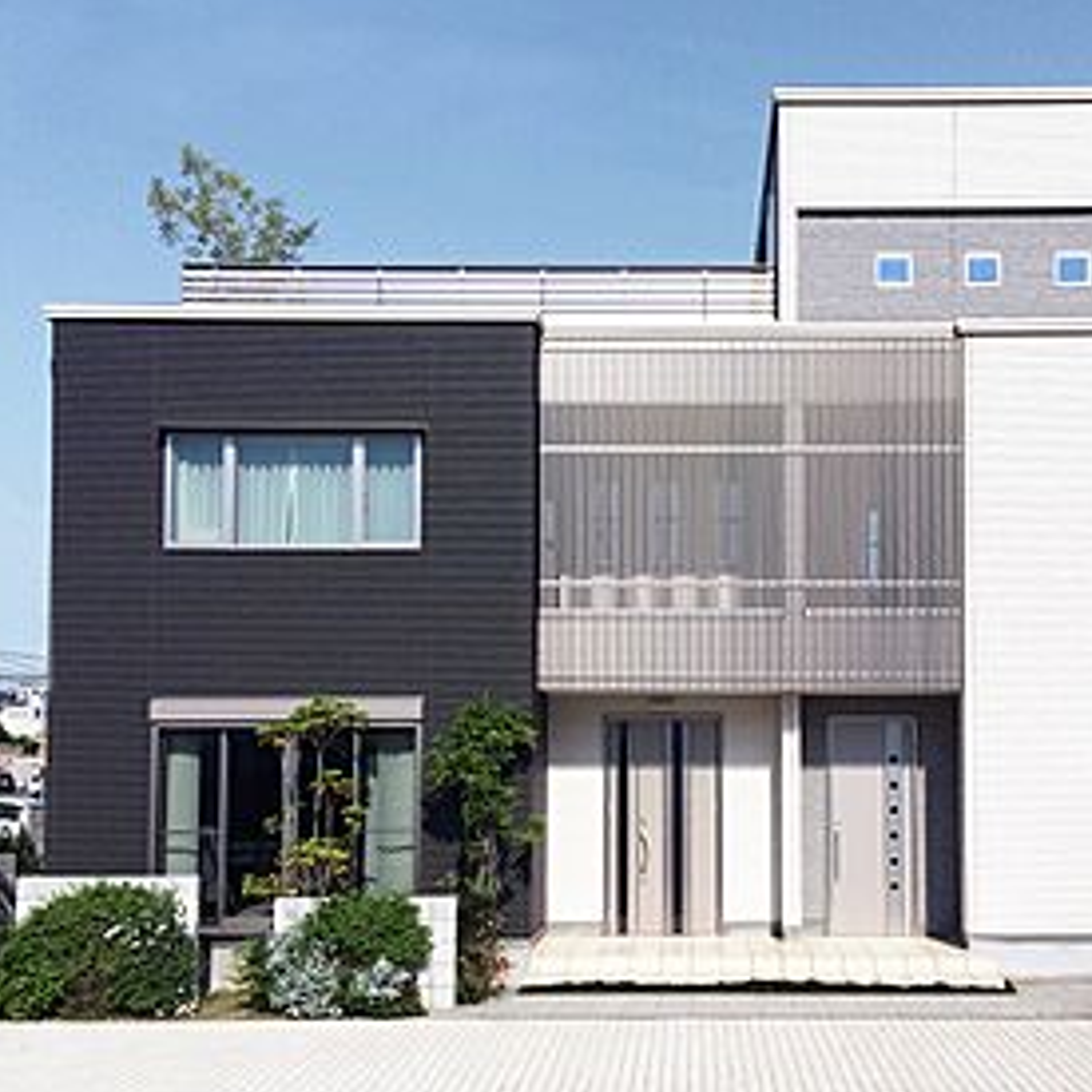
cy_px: 542
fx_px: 1249
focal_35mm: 35
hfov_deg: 46.9
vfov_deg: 47.2
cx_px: 669
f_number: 2.2
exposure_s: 1/4566
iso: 32
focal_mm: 4.15
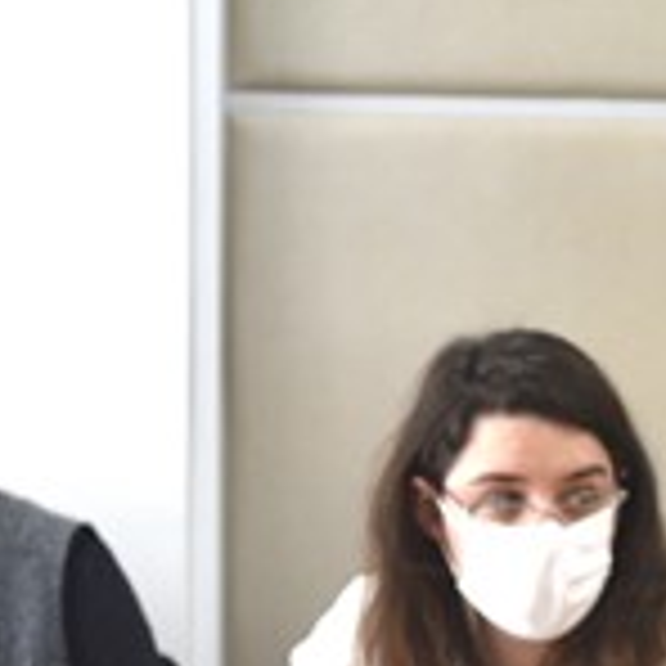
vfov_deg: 8.6
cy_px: 801
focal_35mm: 200
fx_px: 4353
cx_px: 832
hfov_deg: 8.6
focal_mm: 58
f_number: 2.8
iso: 800
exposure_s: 1/160
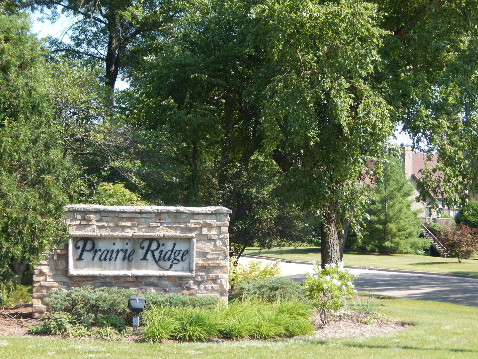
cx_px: 239
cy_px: 180
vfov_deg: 17.4
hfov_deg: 23.0
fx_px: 1174
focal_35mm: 85
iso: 125
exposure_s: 1/250
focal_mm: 15.3
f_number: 4.3
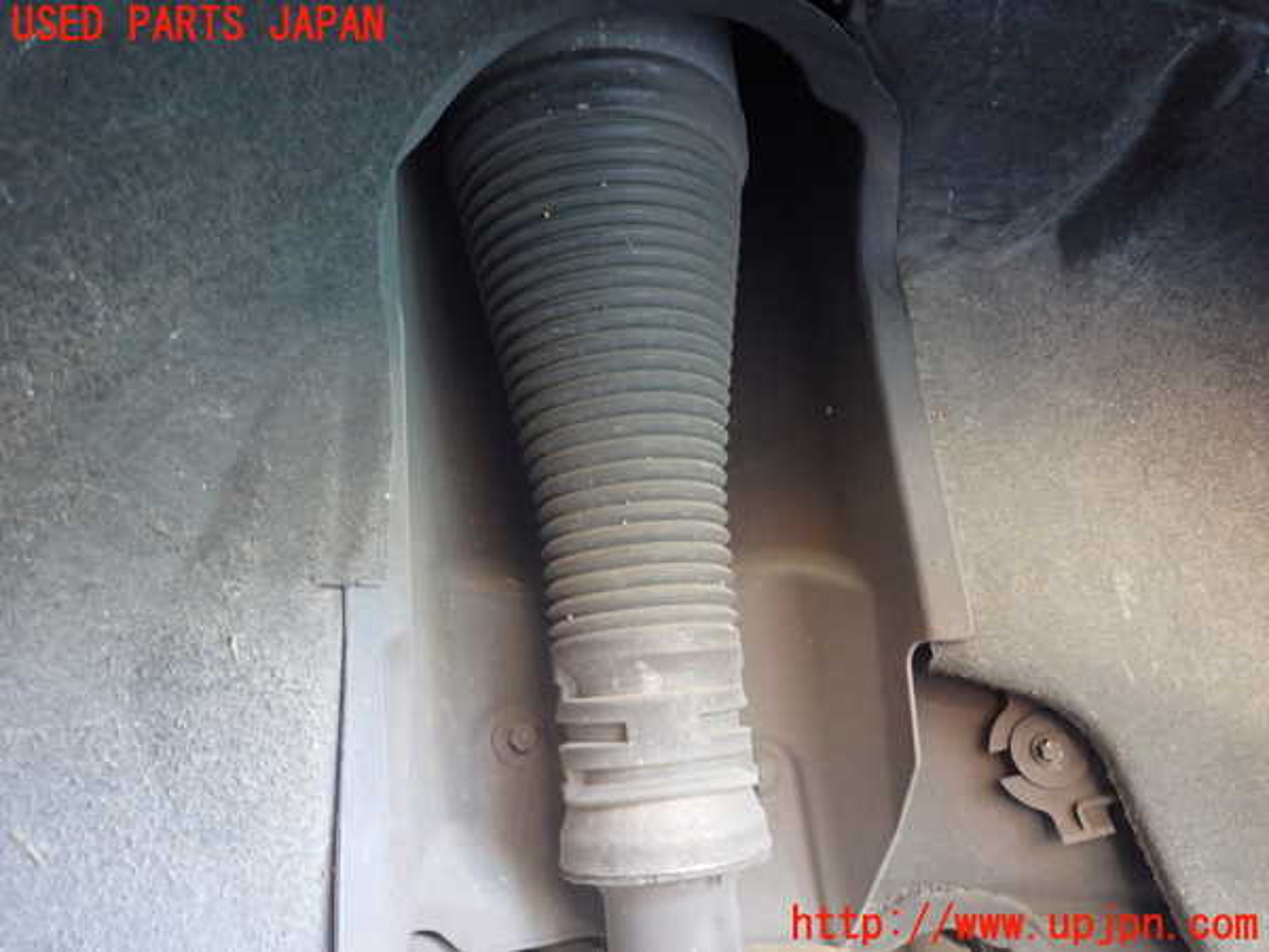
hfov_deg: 69.4
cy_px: 476
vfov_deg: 54.9
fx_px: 916
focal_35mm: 25
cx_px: 634
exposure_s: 1/30
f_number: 2
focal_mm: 4.5
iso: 640
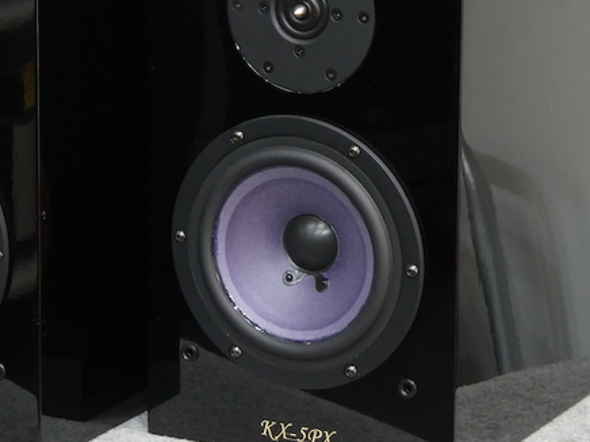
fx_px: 3153
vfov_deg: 8.0
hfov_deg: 10.7
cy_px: 154
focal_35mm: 185
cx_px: 157
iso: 200
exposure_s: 1/8
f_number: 4.8
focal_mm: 15
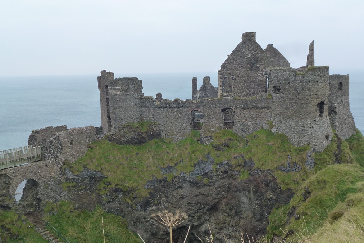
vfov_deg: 33.4
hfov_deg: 48.5
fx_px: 404
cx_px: 183
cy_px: 127
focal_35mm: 40
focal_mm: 6.8
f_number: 3.8
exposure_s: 1/80
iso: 160
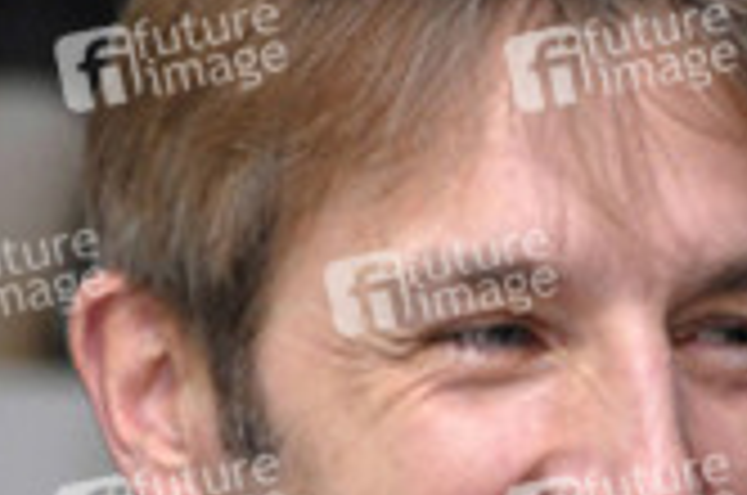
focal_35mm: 813
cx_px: 495
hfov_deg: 2.5
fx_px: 16837
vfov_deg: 1.7
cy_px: 396
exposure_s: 1/100
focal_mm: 200
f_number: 5.6
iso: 500
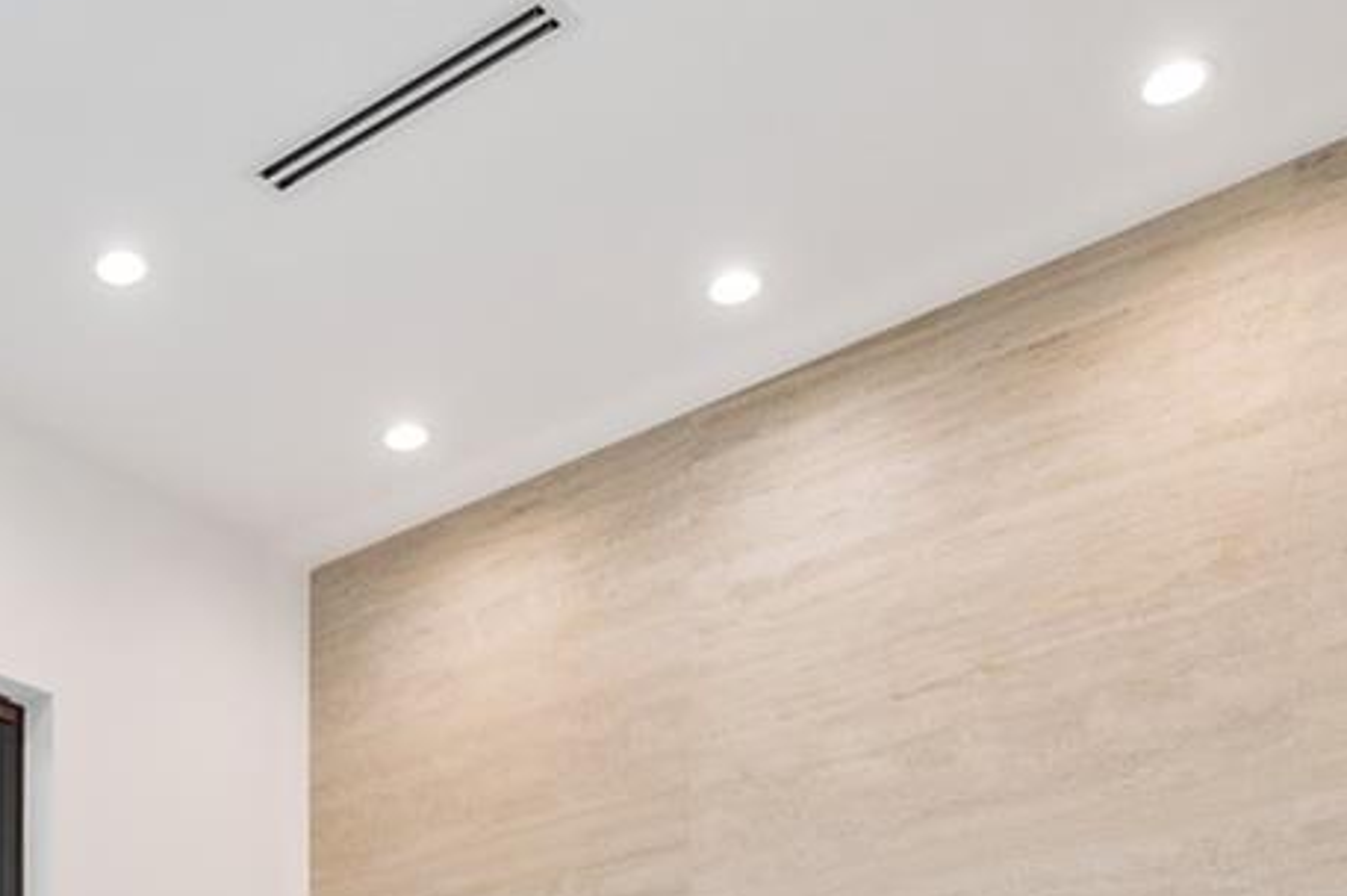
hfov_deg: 36.7
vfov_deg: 23.3
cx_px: 38
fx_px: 1832
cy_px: 1254
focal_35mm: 49
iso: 200
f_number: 4
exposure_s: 1/125
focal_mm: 14
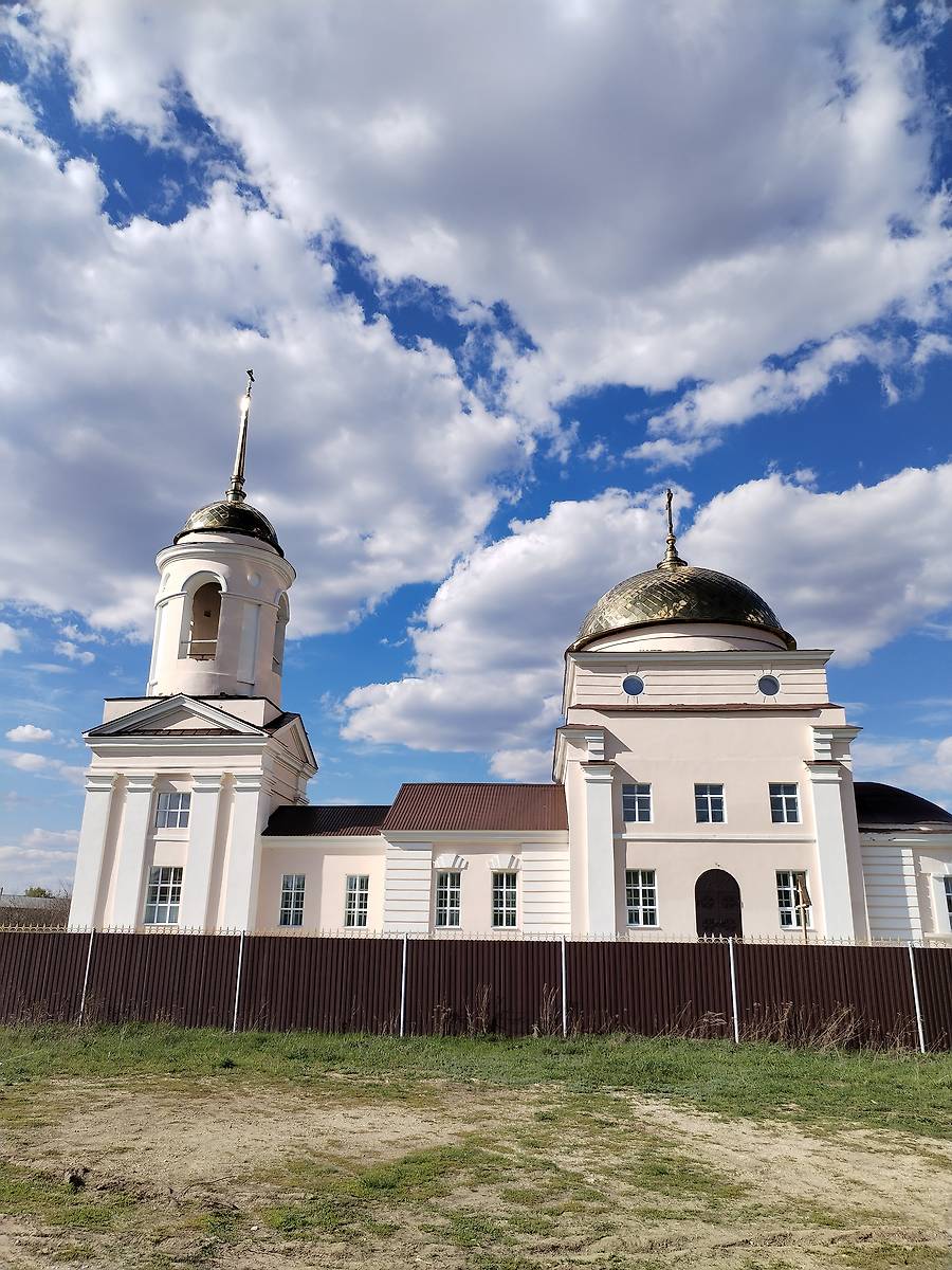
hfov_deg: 48.2
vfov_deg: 61.7
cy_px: 635
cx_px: 476
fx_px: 1063
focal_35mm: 29
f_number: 1.8
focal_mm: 4.75
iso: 100
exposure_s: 1/1938
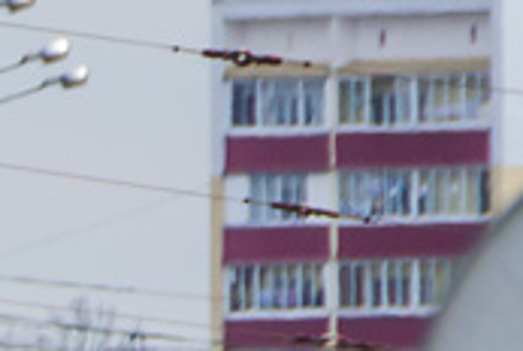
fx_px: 30226
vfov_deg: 0.7
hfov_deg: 1.0
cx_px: -901
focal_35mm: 2077
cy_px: 466
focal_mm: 200
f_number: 6.3
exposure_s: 1/500
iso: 400
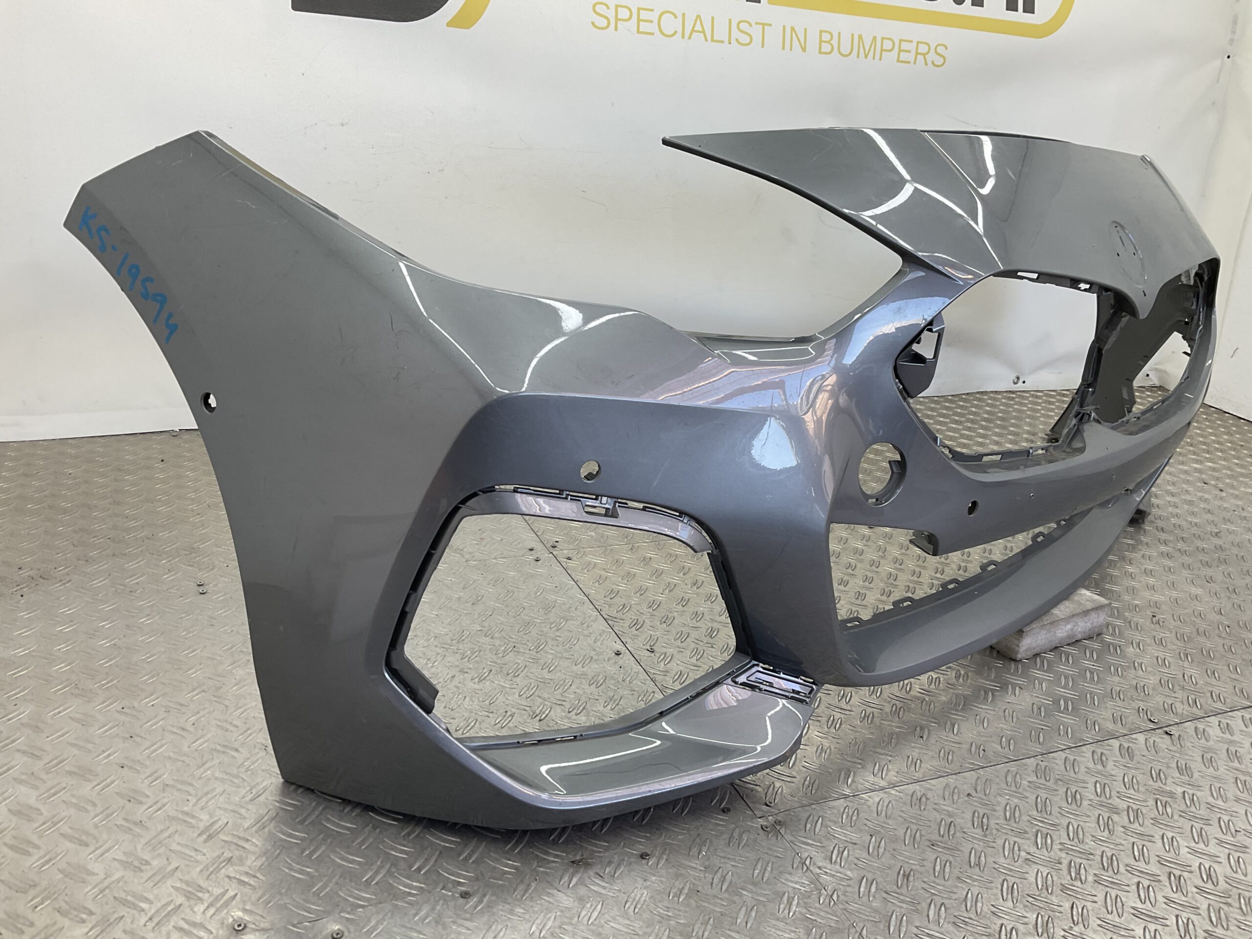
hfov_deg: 61.7
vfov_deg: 48.2
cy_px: 470
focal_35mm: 29
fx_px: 1049
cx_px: 626
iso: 25
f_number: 1.8
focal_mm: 3
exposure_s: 1/120
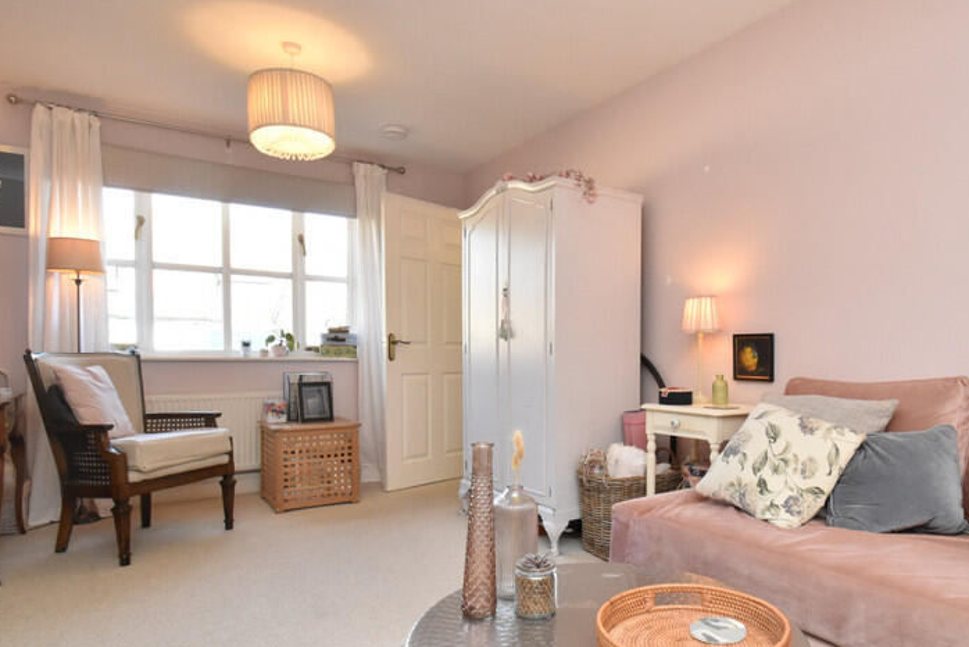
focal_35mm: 22
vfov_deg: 57.2
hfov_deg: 77.3
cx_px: 601
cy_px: 349
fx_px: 592
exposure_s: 1/60
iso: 1600
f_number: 9
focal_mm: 10
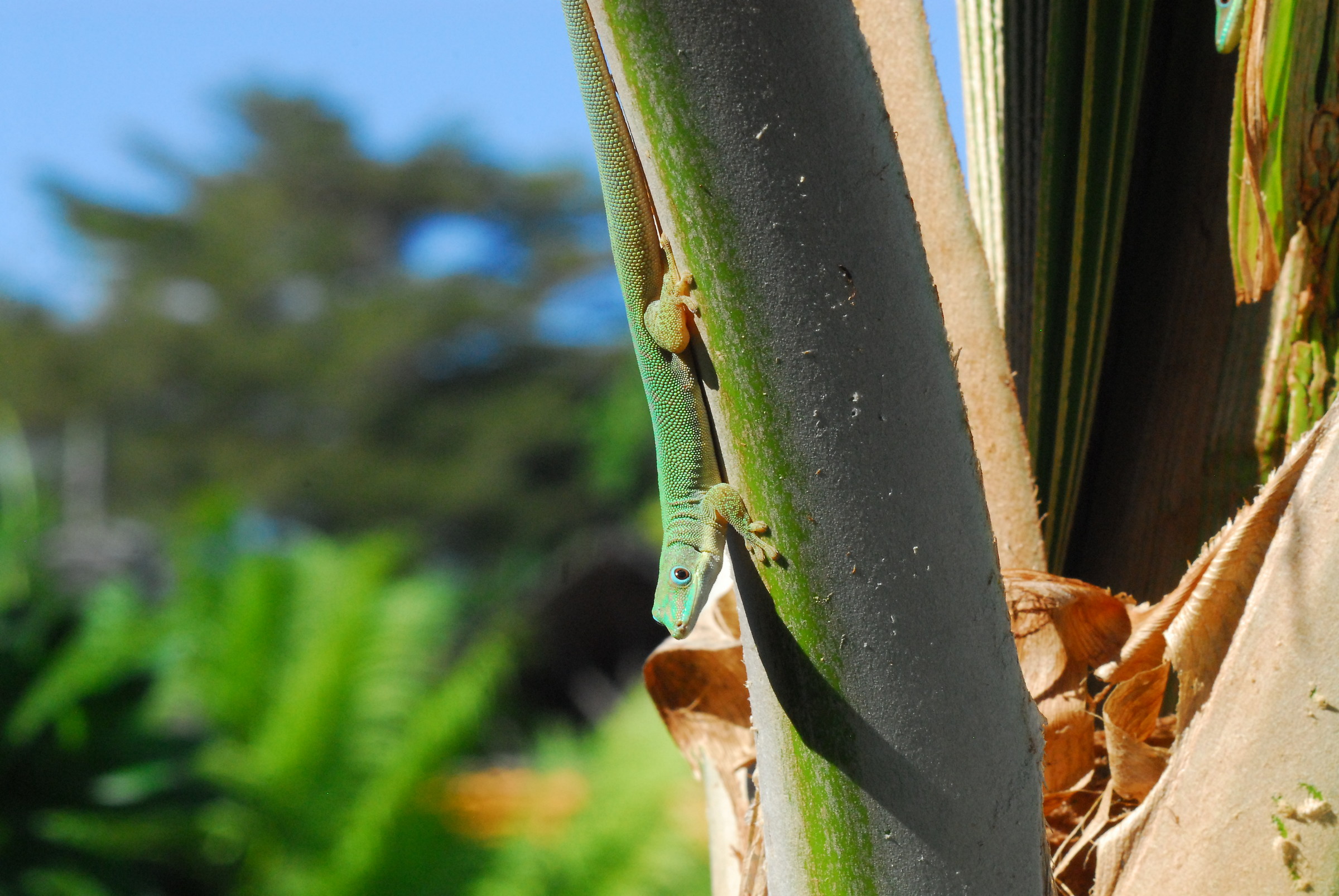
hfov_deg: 3.4
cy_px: 448
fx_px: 22341
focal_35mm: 600
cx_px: 670
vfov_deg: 2.3
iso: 800
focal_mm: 400
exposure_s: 1/250
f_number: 16
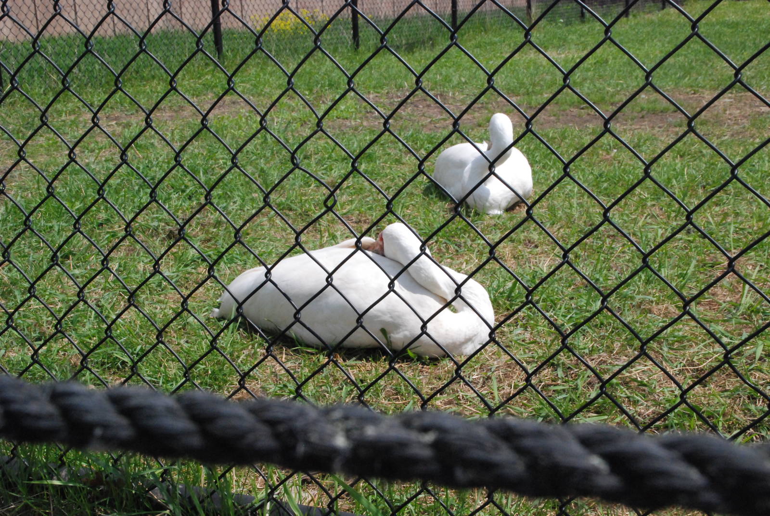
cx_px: 385
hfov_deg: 35.0
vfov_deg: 23.8
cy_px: 258
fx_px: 1221
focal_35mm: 57
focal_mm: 38
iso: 1600
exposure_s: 1/500
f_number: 22
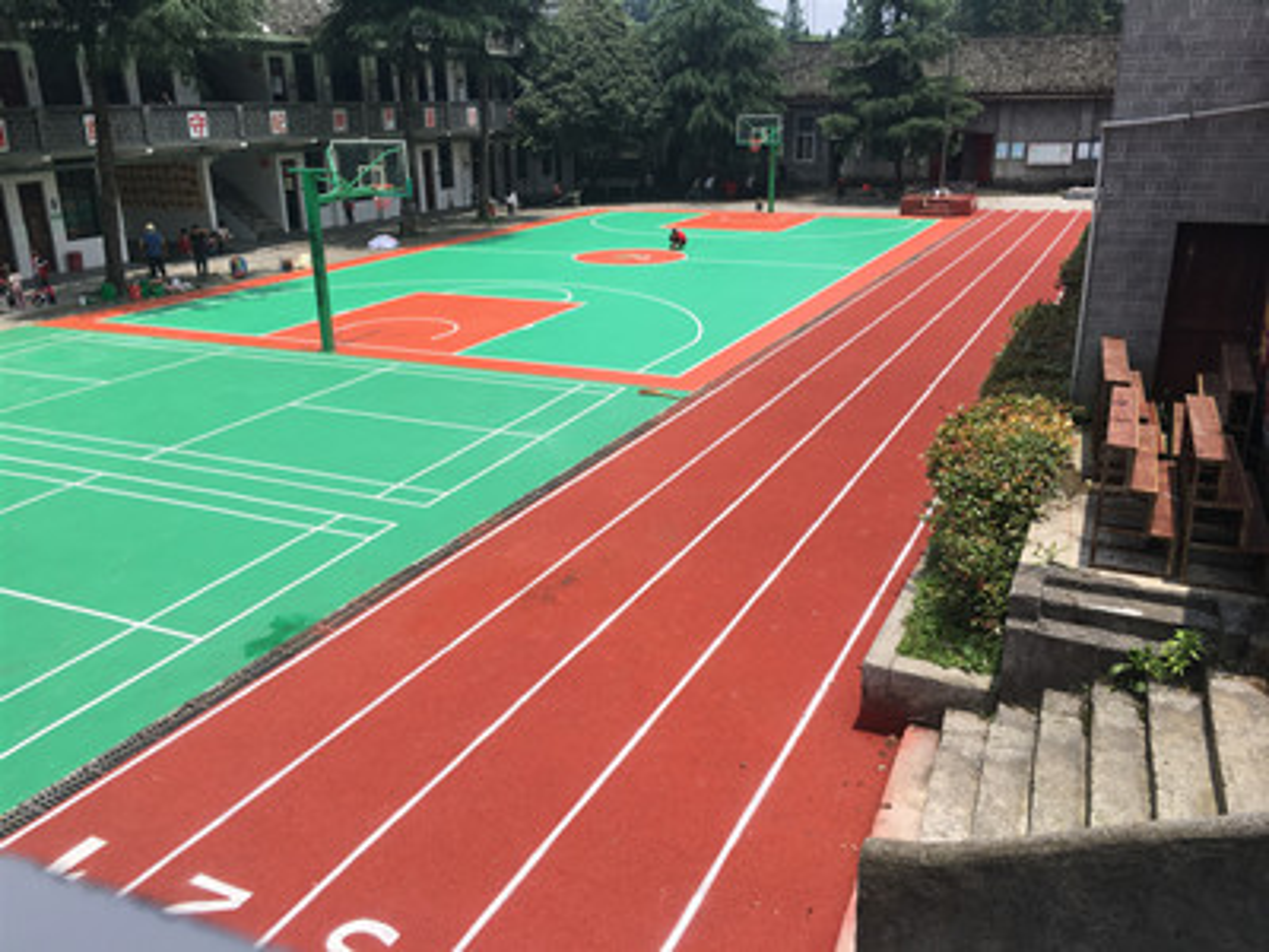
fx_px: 1063
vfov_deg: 48.2
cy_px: 476
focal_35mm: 29
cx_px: 634
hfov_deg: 61.7
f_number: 2.2
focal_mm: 4.15
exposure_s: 1/1425
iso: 25
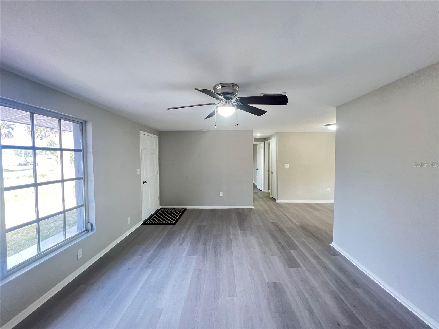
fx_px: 165
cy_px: 164
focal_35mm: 13
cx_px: 220
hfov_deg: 106.2
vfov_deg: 89.9
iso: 320
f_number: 1.8
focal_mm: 1.57
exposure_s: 1/60
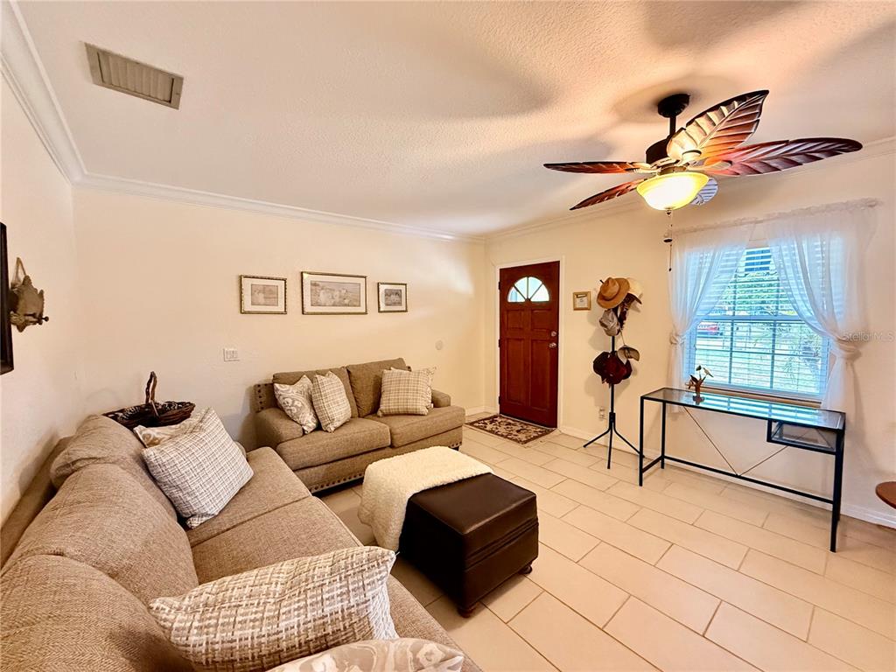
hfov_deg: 102.1
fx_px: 362
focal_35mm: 14
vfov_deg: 85.7
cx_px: 448
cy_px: 336
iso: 640
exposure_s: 1/60
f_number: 2.2
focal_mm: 2.22
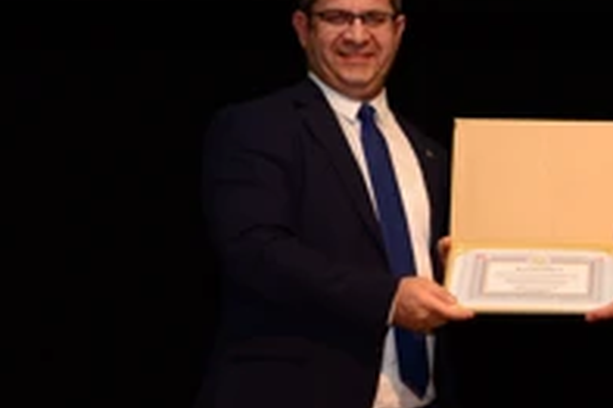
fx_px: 2093
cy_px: 132
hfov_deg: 16.4
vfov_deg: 11.1
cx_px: 576
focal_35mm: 123
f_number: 4.5
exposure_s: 1/200
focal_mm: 55
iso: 1600
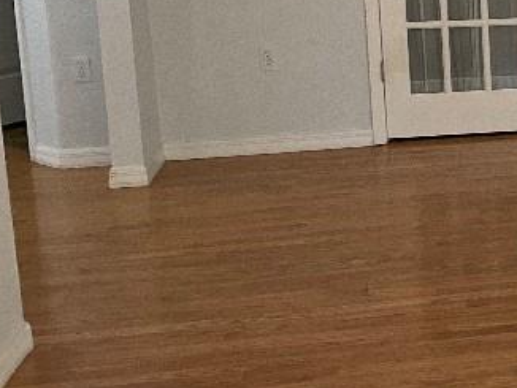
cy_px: 54
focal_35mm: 91
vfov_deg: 16.1
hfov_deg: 18.8
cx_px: 787
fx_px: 1360
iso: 64
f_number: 1.8
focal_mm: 3
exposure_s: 1/70
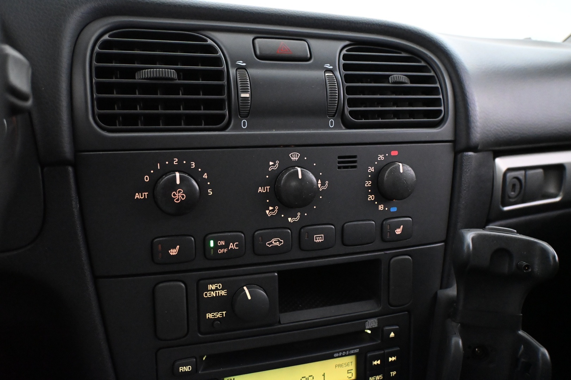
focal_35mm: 29
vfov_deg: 44.6
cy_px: 190
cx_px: 286
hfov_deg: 63.2
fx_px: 464
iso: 7200
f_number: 3.8
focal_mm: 19.5
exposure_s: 1/60
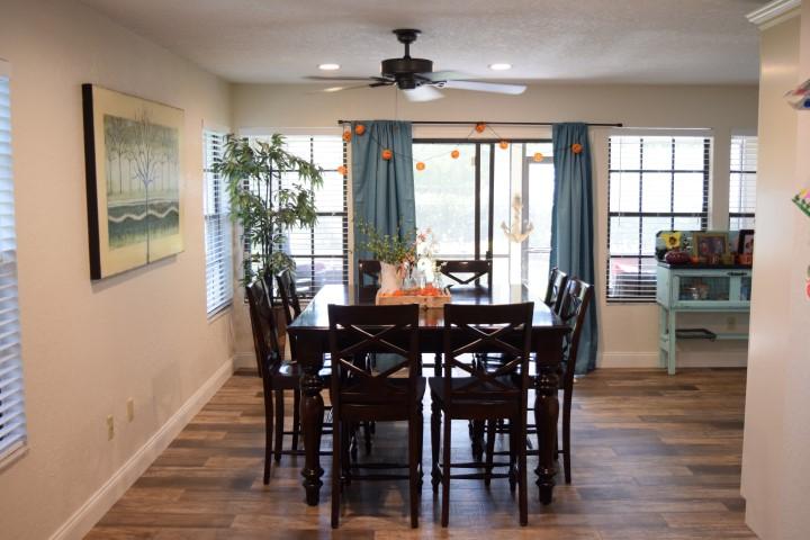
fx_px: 844
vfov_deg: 35.5
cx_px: 405
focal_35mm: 38
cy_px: 270
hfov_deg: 51.3
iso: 800
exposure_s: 1/60
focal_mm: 25
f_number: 4
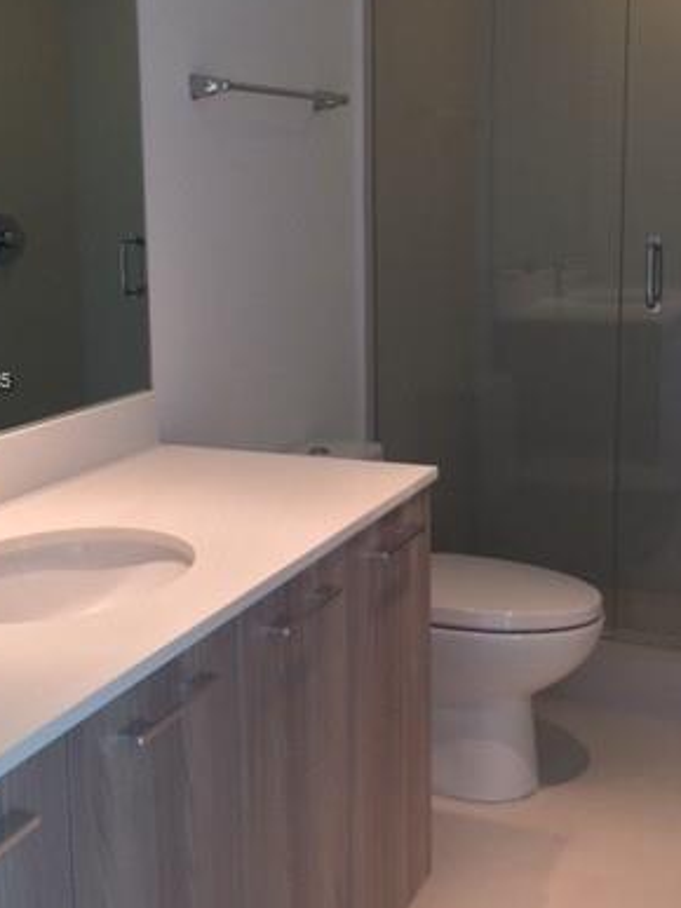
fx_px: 1260
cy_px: 382
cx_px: 305
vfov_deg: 39.6
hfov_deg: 30.2
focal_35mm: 48
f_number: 2.2
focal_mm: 4.15
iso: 50
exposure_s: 1/30
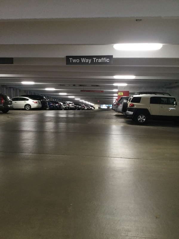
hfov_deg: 45.4
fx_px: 214
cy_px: 120
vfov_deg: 58.4
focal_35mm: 31
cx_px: 90
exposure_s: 1/30
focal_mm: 3.3
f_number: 2.4
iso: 160
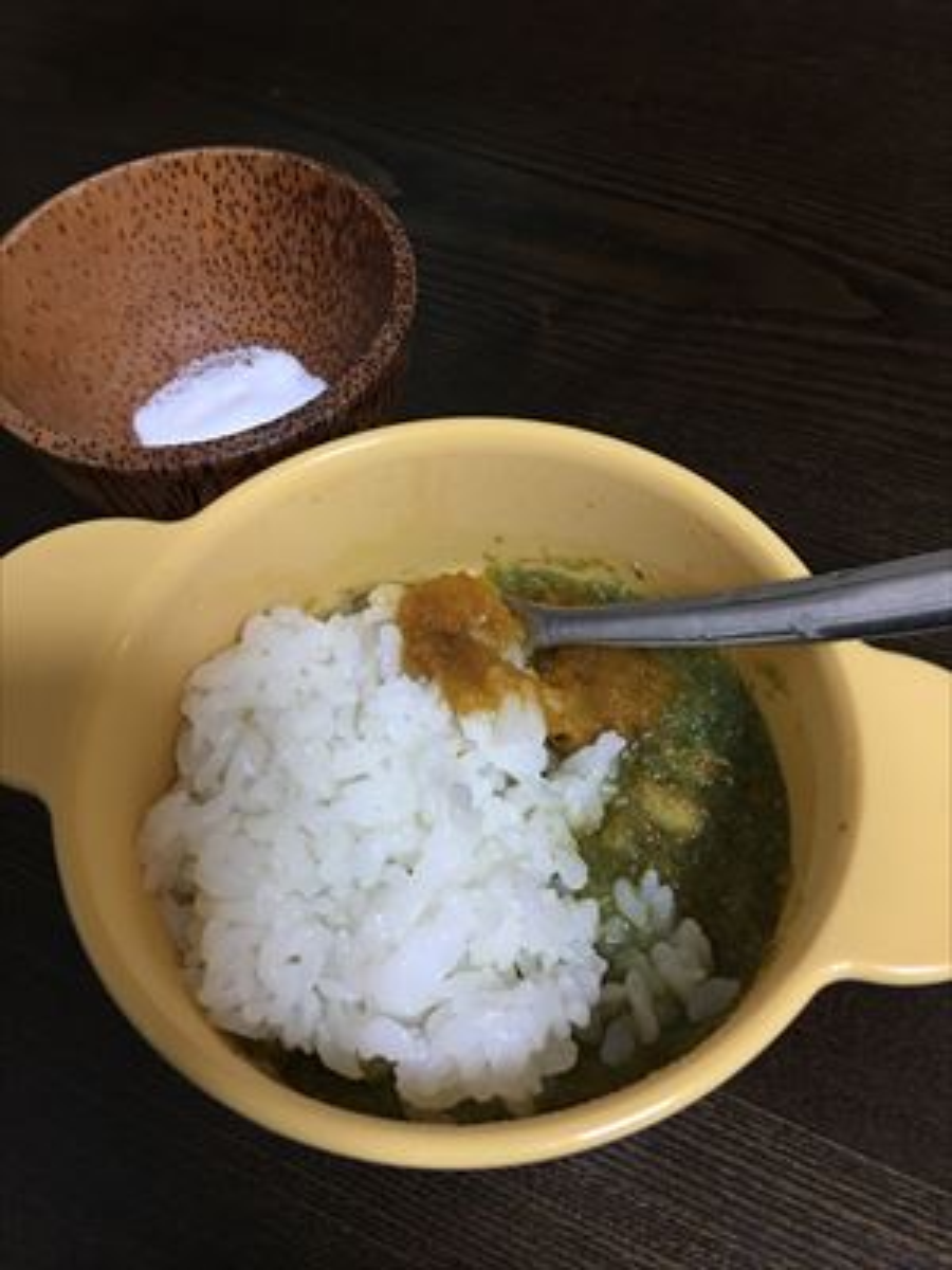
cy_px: 635
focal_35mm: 29
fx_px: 1063
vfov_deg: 61.7
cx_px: 476
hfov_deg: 48.2
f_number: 2.2
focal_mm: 4.15
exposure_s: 1/15
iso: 64
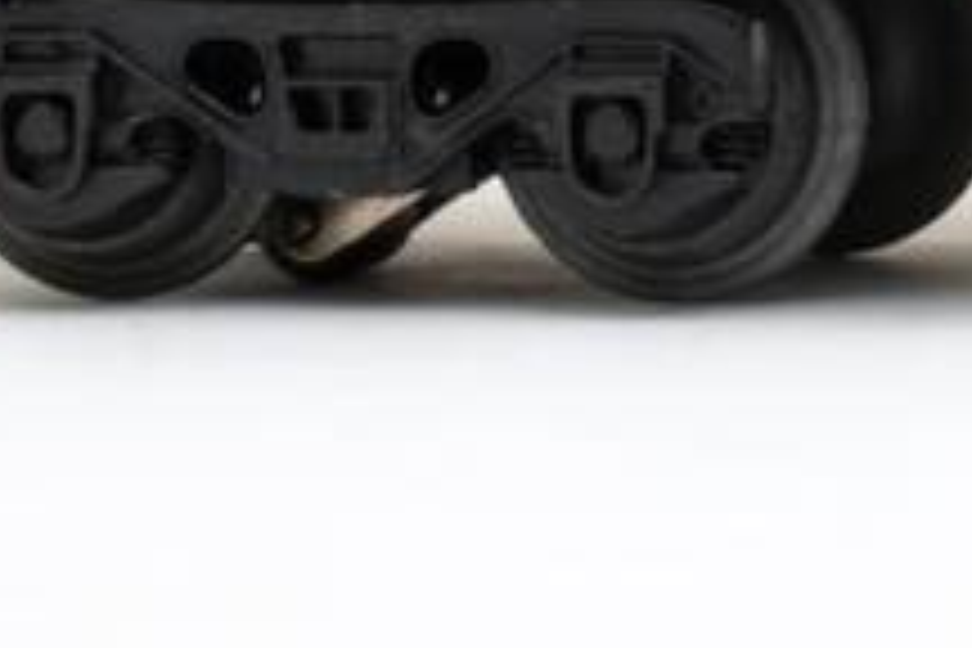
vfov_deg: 4.6
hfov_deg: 6.8
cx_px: 1593
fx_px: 8072
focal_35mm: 299
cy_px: -398
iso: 100
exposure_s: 1/125
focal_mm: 42
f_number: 25
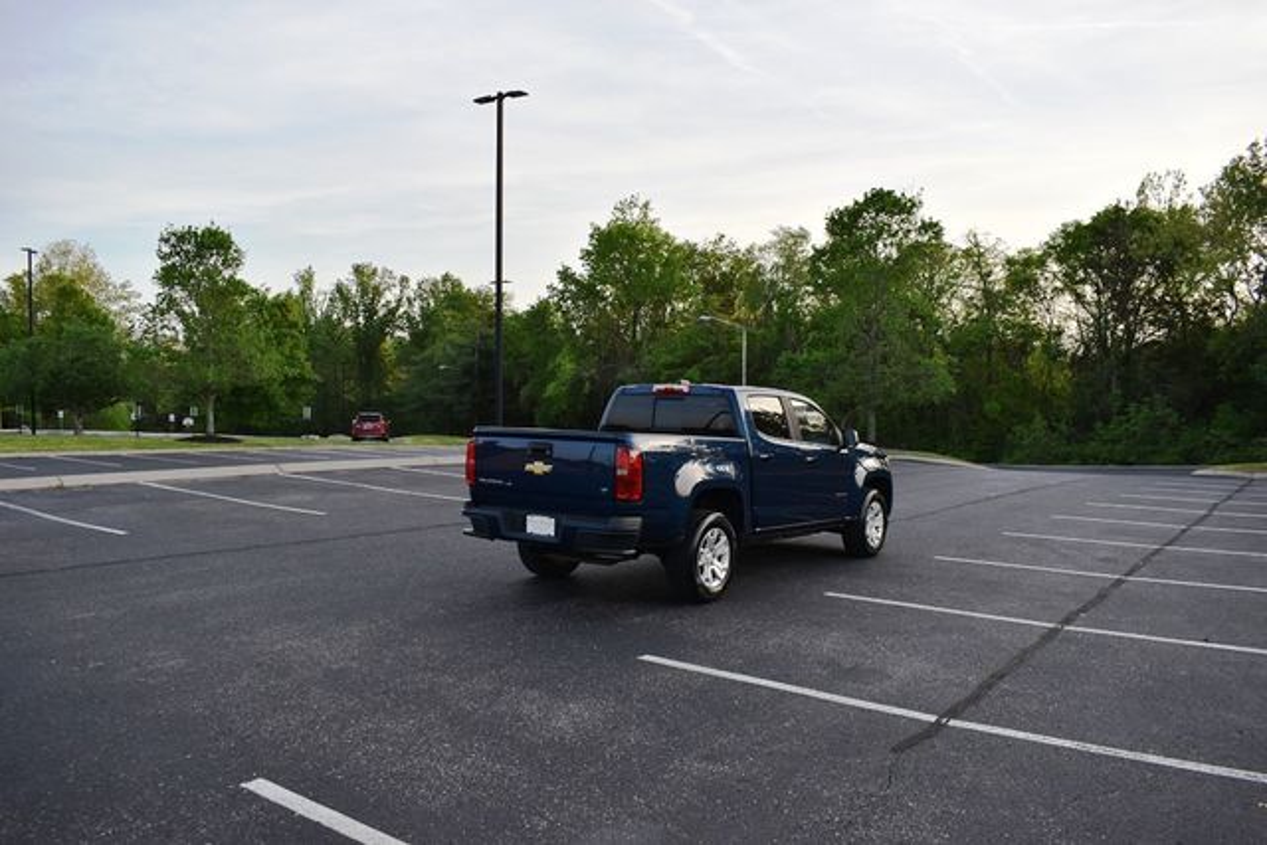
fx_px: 950
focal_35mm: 27
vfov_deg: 48.0
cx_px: 634
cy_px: 422
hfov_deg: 67.4
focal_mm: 18
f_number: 5.6
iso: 400
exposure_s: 1/250
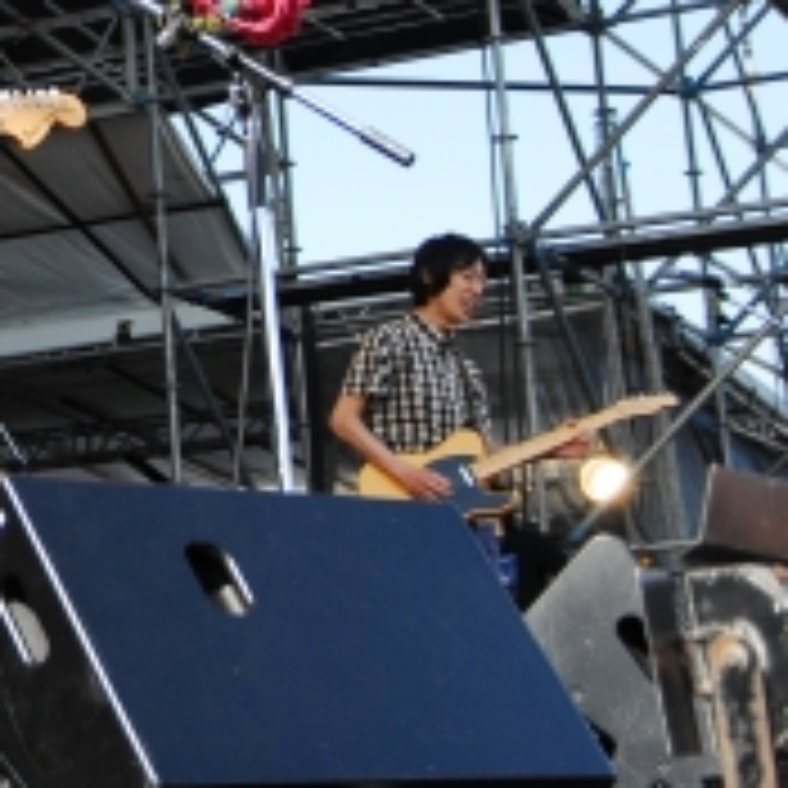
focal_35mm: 108
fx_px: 2781
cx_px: -221
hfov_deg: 15.4
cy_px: 106
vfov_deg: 16.0
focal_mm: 28
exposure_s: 1/640
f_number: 4.5
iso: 200
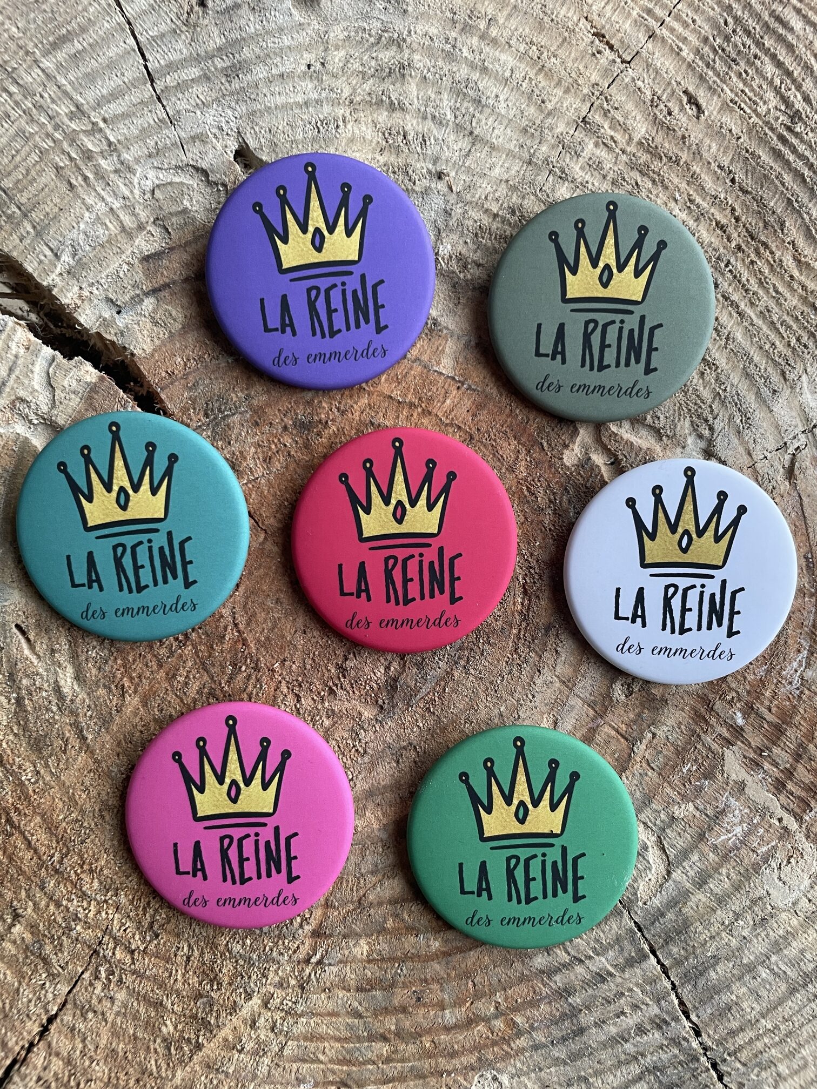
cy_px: 544
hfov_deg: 53.1
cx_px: 408
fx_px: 818
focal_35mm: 26
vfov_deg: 67.3
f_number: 1.6
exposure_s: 1/75
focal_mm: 4.2
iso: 125
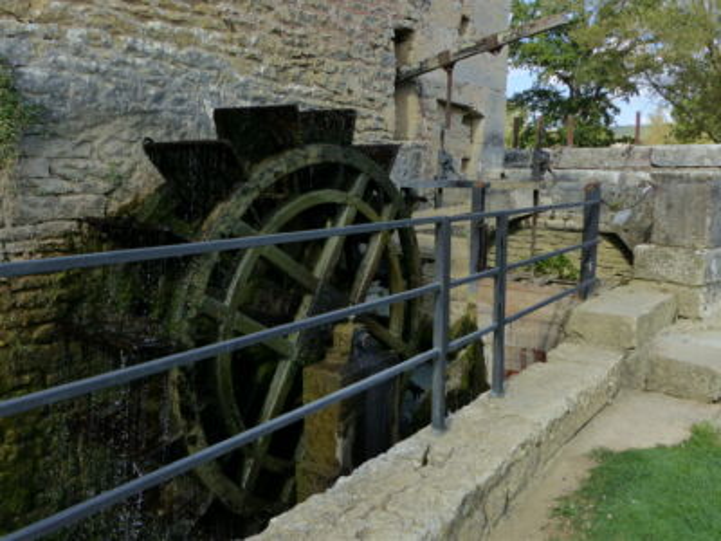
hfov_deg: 61.7
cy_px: 270
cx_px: 360
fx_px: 604
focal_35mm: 29
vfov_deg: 48.2
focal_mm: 5.2
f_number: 3.5
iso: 200
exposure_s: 1/800
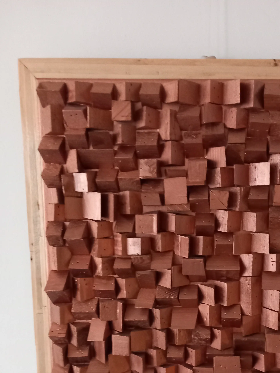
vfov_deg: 43.5
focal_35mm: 42
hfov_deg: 33.7
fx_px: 453
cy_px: 276
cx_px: 207
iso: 400
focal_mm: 4
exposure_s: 1/25
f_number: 1.8
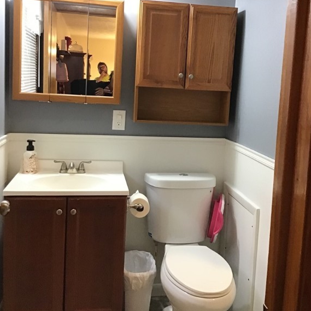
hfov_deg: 44.9
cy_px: 119
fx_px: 376
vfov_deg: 44.6
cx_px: 157
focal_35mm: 37
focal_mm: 3.3
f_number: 2.4
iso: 160
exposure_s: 1/30
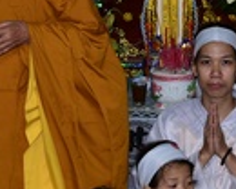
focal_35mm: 179
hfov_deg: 10.7
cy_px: 7
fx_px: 1250
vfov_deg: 8.6
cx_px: 212
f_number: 5
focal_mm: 38
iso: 500
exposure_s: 1/80
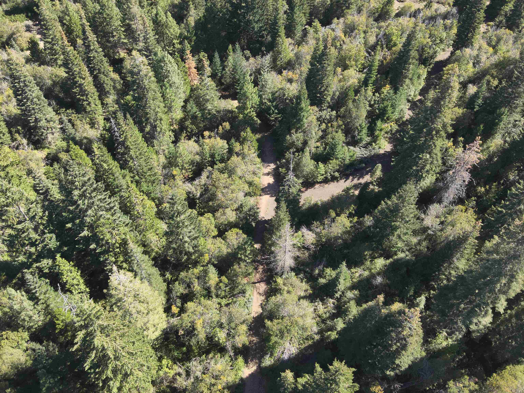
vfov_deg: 56.8
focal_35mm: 24
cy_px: 196
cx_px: 262
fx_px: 363
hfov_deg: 71.6
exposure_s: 1/320
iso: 100
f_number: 2.8
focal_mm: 4.4
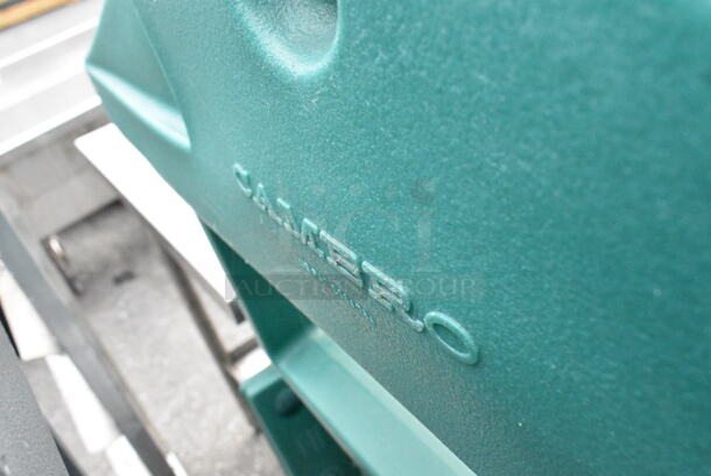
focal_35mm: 32
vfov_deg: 41.8
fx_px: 623
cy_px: 238
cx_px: 356
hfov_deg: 59.4
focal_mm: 21
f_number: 10
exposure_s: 1/400
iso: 6400
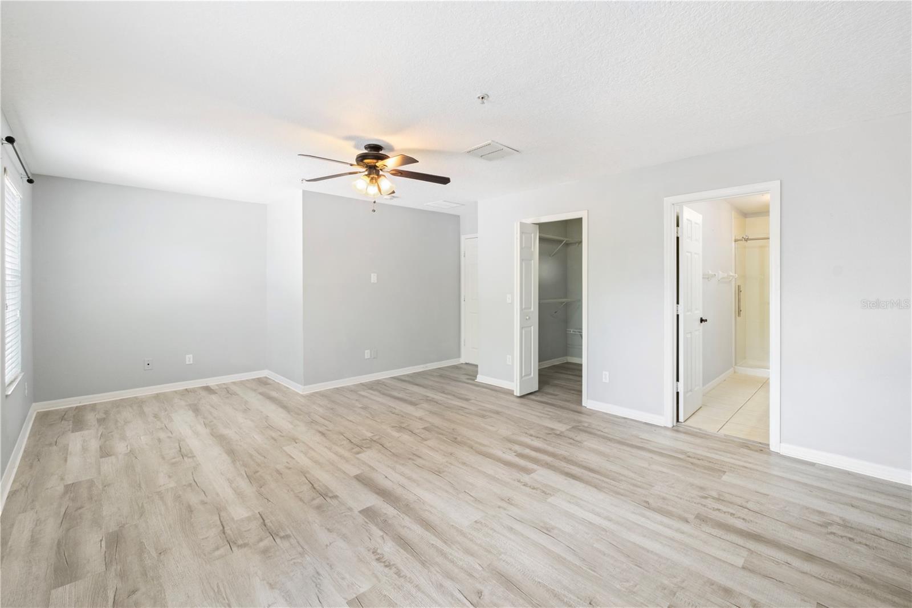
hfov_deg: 100.4
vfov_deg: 77.3
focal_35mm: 15
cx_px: 456
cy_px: 304
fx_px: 380
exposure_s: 1/1.67
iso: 320
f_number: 13
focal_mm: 10
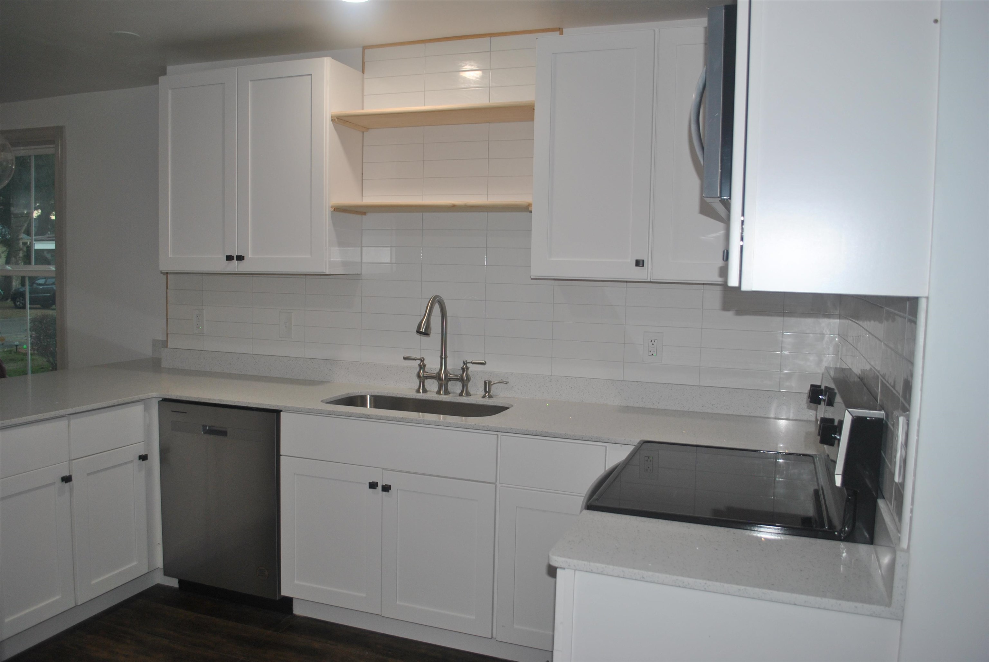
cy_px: 331
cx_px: 494
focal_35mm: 27
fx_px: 743
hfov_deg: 67.3
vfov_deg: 48.0
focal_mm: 18
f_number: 3.5
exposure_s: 1/60
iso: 200
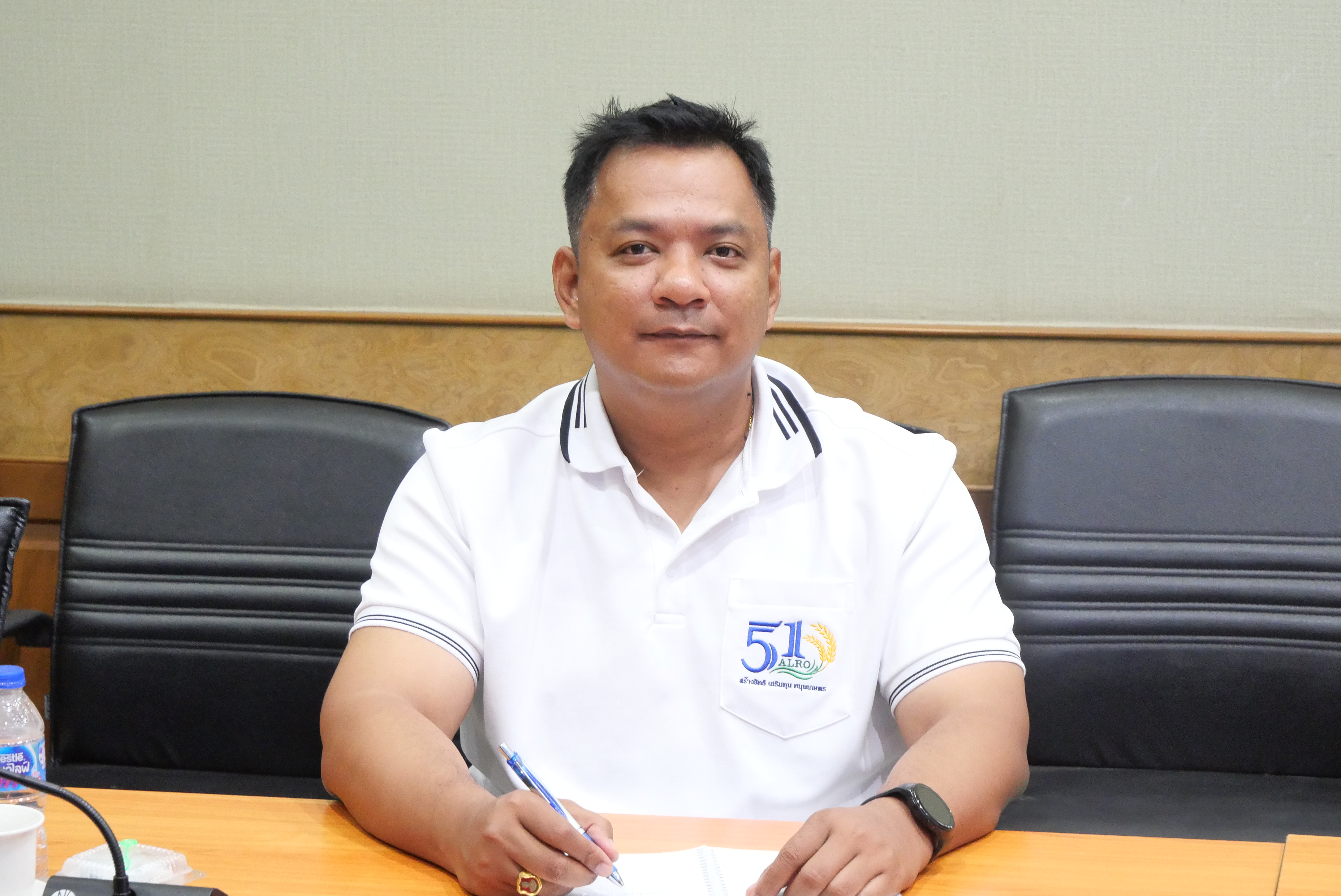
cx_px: 670
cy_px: 448
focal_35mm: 108
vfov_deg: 12.7
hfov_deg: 18.9
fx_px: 4025
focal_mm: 52
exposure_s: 1/30
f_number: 5.6
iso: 3200
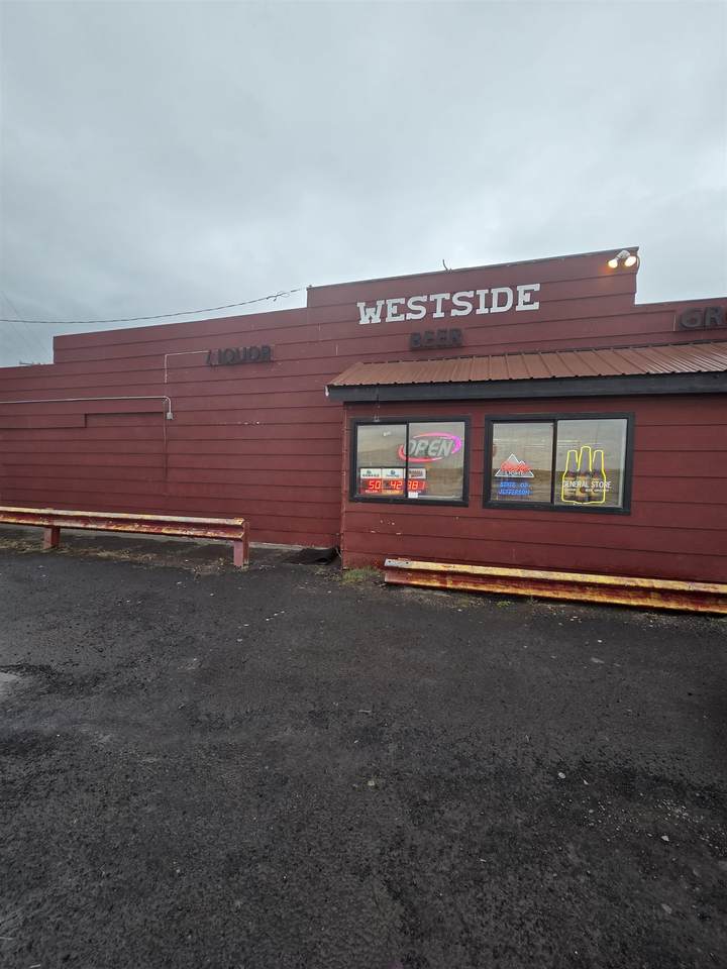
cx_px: 364
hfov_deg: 89.9
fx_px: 364
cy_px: 484
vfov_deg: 106.2
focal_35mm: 13
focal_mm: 2.2
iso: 50
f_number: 2.2
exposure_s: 1/345
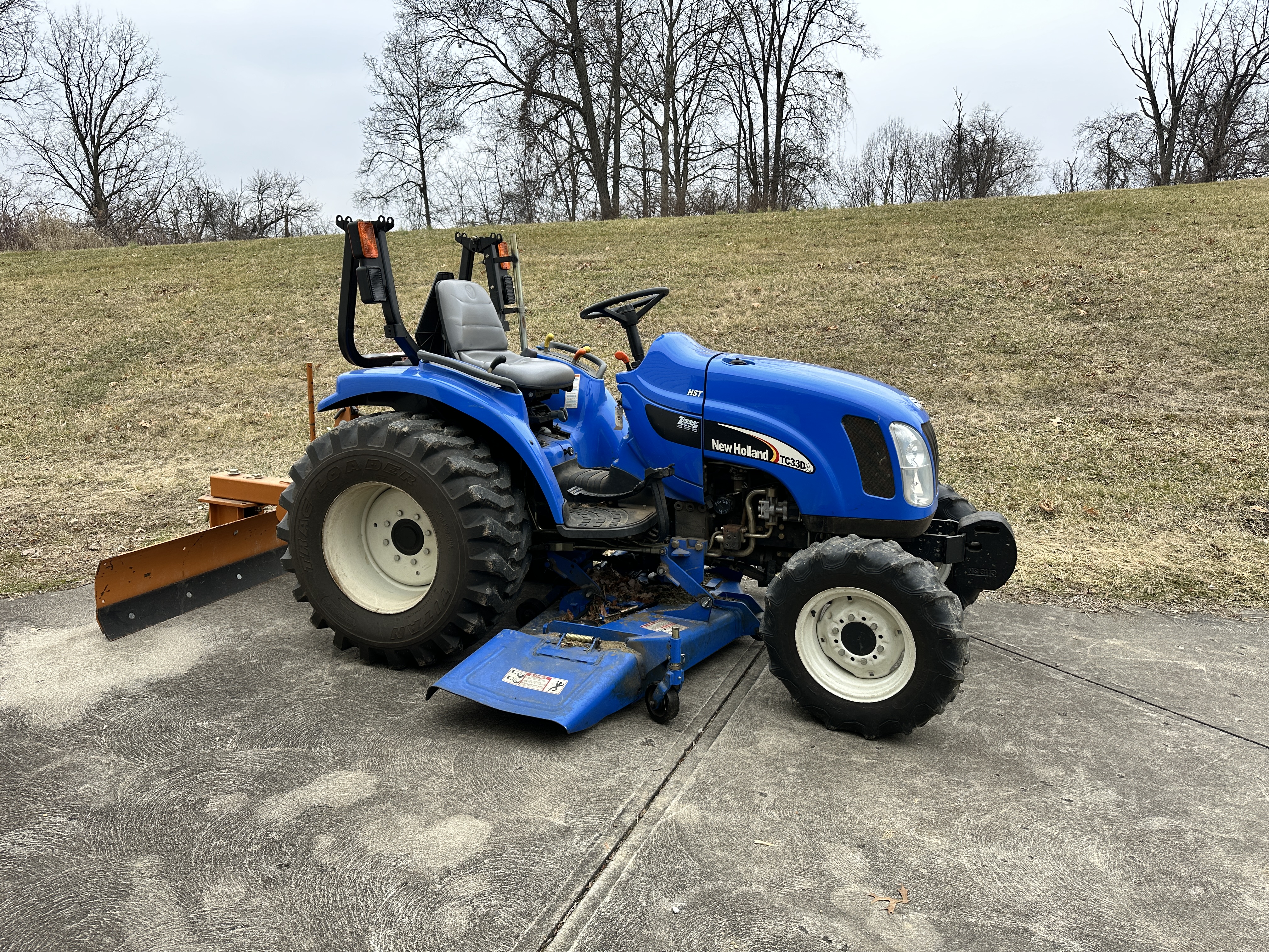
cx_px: 634
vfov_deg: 56.8
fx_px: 880
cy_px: 476
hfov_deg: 71.6
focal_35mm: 24
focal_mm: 6.86
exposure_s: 1/971
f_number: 1.78
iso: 80
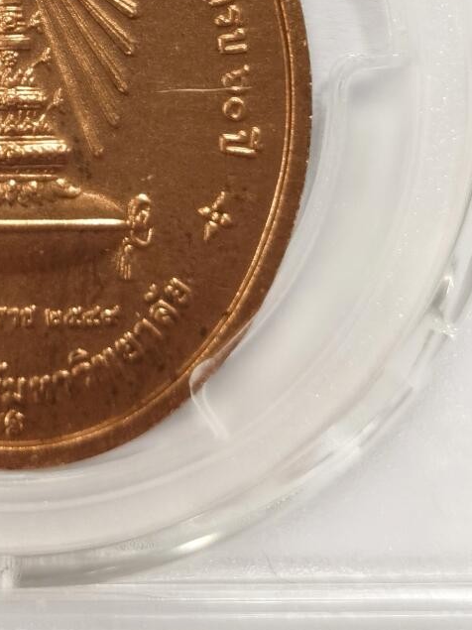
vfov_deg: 12.5
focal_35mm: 153
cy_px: -169
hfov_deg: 9.6
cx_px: 7
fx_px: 2783
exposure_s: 1/100
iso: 125
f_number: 16
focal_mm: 5.56
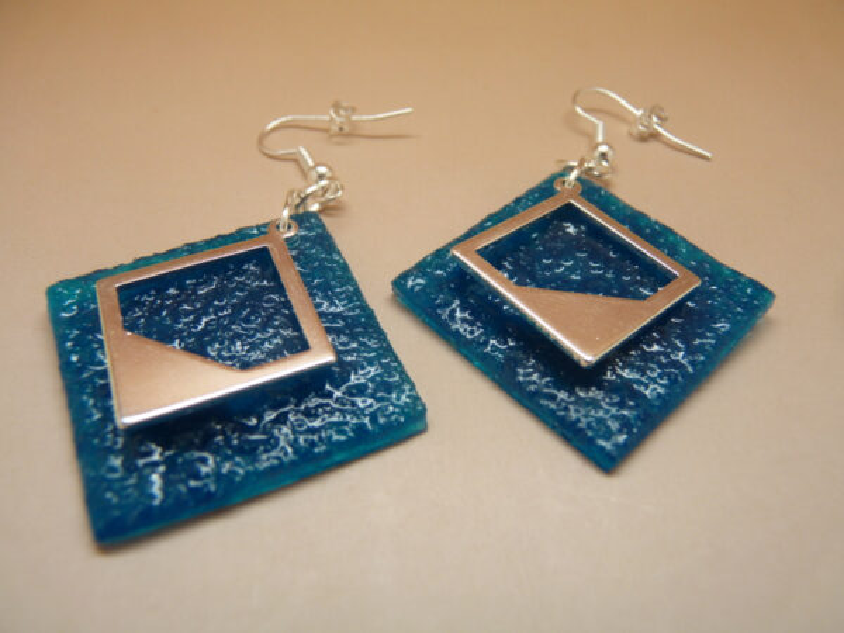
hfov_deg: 65.3
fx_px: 658
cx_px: 422
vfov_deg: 51.4
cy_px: 316
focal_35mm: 27
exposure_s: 1/60
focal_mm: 4.8
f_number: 2.8
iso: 80
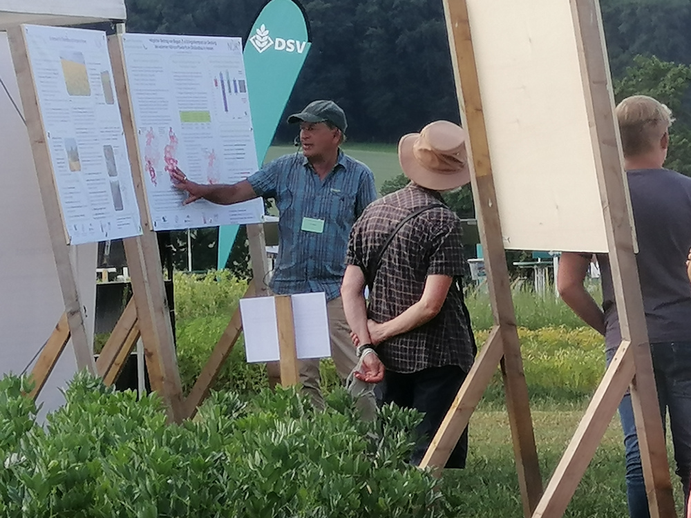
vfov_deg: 9.2
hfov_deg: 12.3
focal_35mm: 161
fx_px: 3214
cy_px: 259
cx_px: 346
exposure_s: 1/476
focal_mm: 3.95
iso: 50
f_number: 1.8
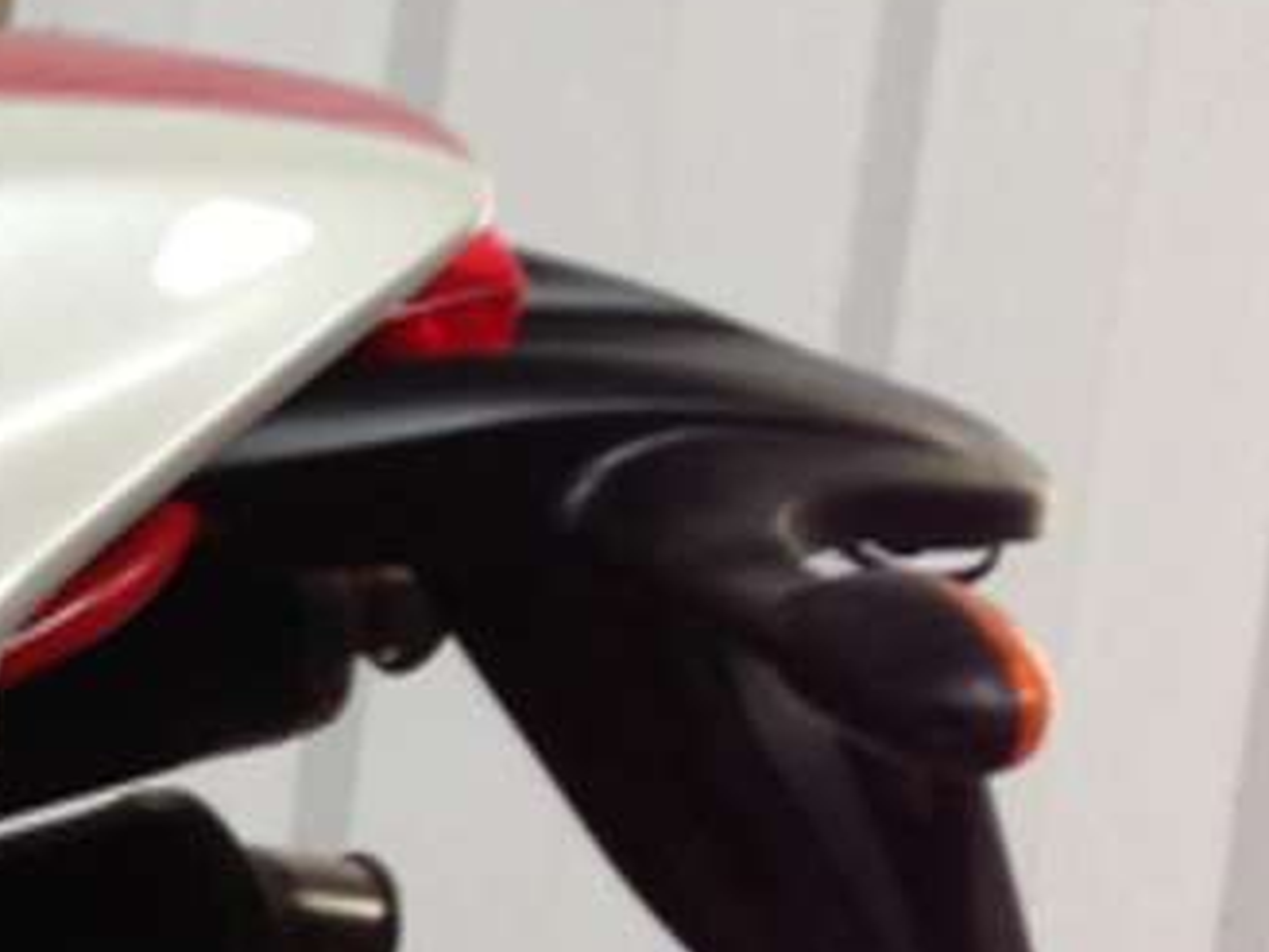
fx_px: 7369
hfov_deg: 8.3
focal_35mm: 201
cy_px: 1053
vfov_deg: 7.3
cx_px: -2534
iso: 64
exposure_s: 1/60
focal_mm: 4.13
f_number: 2.4
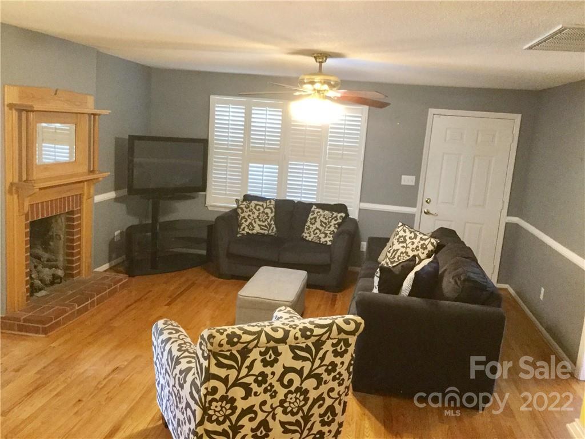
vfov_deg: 45.4
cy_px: 220
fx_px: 524
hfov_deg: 58.4
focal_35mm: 31
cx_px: 292
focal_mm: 3.3
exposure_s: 1/30
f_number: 2.4
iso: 200
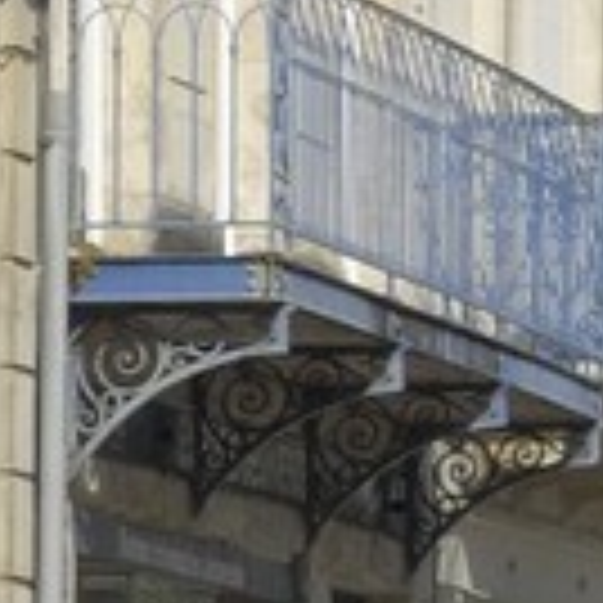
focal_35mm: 580
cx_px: -1436
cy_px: -518
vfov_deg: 3.0
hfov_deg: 3.0
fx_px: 11431
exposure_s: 1/160
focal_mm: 38
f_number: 12
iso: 100
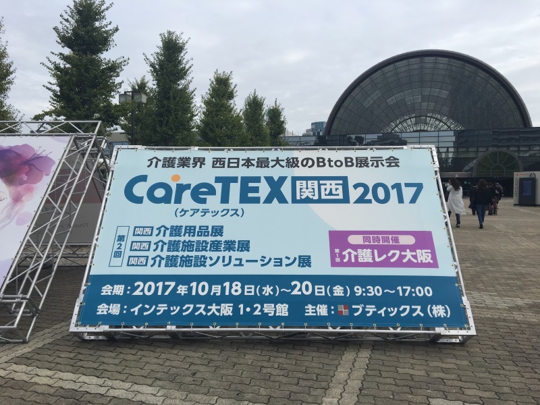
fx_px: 452
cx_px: 270
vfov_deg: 48.2
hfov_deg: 61.7
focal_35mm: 29
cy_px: 202
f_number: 2.2
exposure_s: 1/2137
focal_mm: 4.15
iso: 25
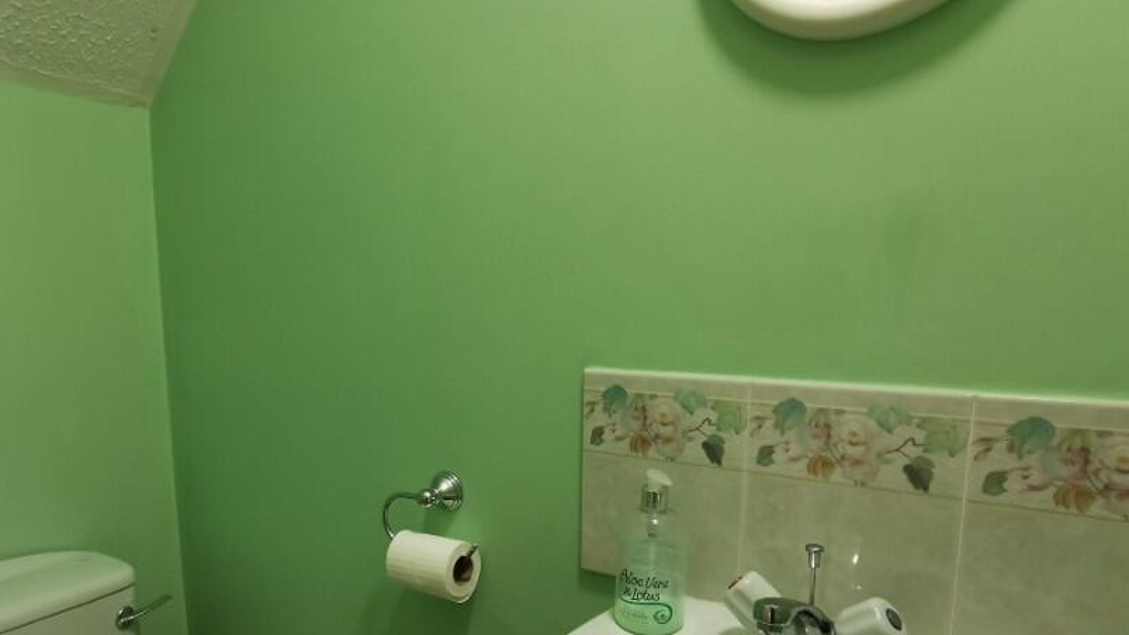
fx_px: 749
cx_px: 434
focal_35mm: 25
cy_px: 410
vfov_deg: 45.5
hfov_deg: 73.0
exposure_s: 1/50
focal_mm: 2.26
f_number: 2.2
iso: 125
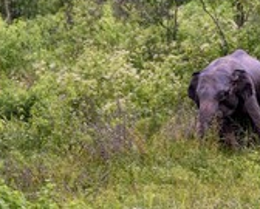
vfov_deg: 3.3
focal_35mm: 468
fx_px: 3608
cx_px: 203
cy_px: -2
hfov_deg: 4.1
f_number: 4
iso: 400
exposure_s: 1/250
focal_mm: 200
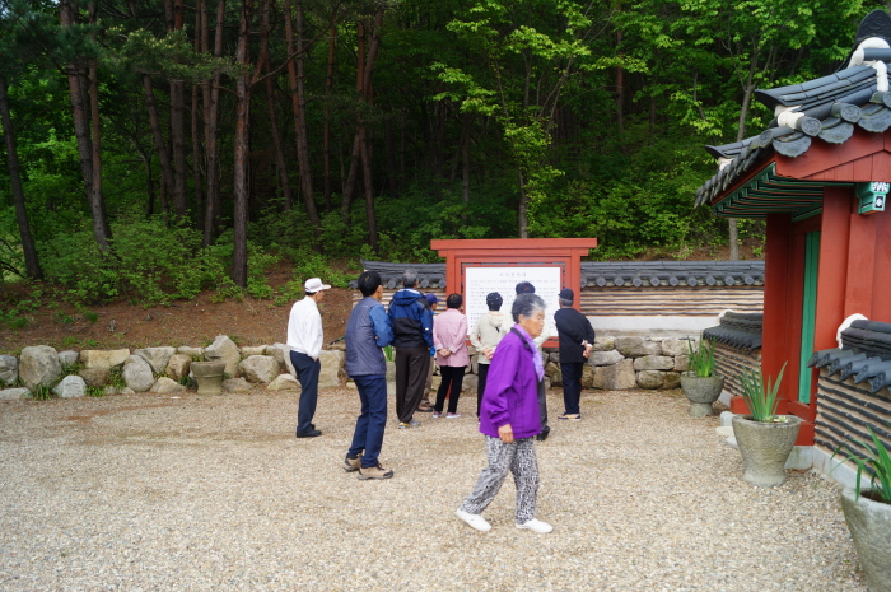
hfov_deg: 67.4
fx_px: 667
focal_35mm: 27
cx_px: 446
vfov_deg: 47.8
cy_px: 296
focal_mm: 18
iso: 100
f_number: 5
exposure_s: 1/80
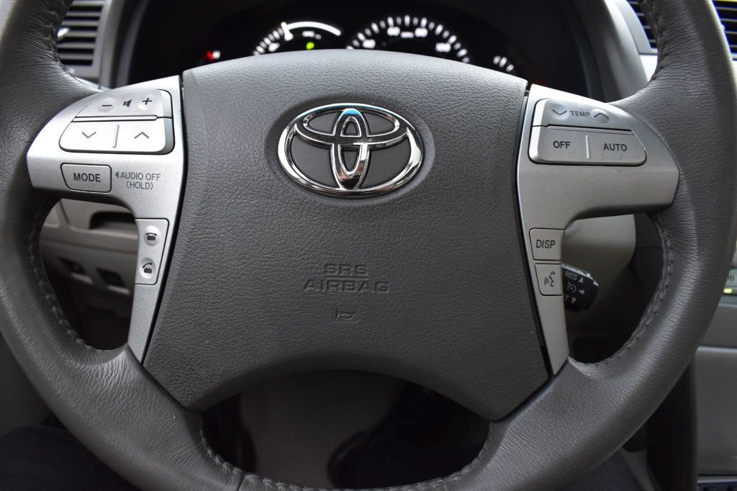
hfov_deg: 67.4
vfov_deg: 47.9
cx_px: 368
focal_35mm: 27
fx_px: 553
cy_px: 246
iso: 1600
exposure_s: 1/15
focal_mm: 18
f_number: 5
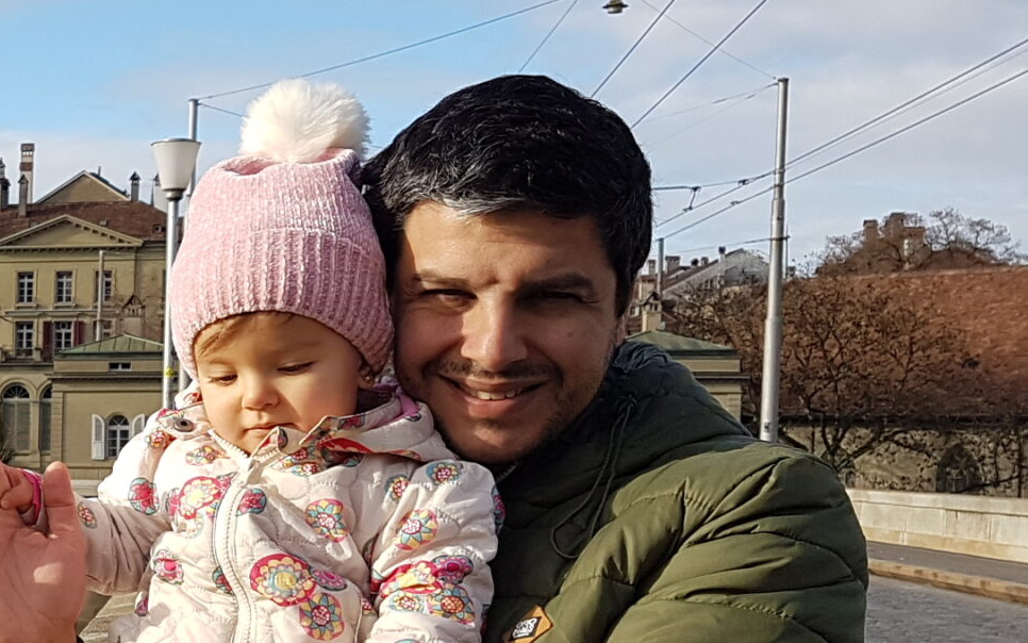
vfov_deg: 17.7
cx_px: -278
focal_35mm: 73
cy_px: 542
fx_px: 2045
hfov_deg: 24.8
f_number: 1.7
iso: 40
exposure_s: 1/1244
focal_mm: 4.2
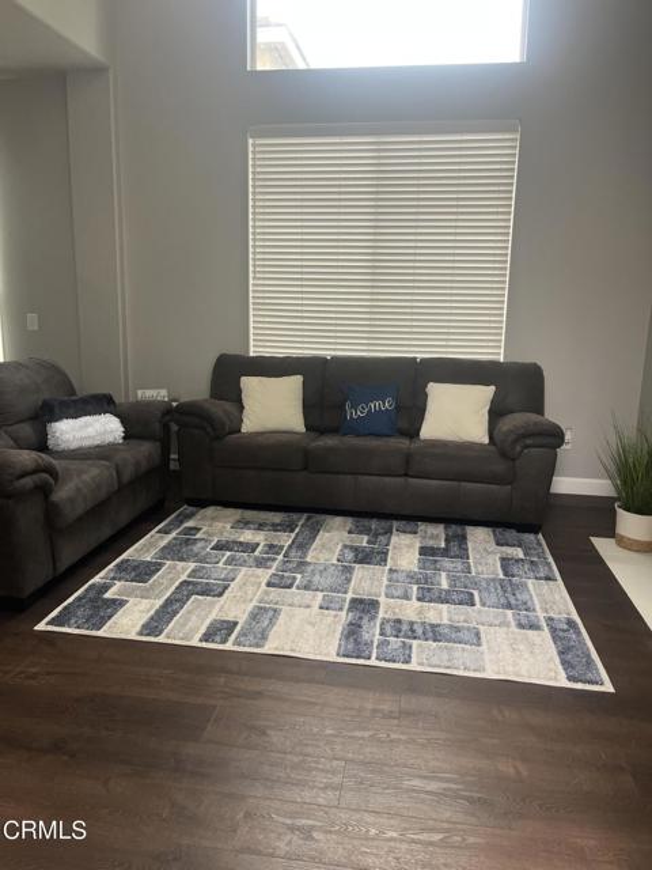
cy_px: 435
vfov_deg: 67.3
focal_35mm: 26
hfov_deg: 53.1
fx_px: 653
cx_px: 326
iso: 125
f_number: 1.6
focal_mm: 5.1
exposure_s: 1/121
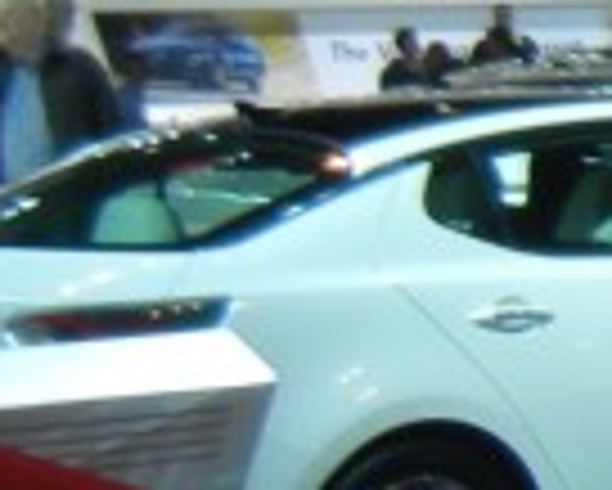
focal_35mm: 220
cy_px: 108
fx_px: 3988
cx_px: 1638
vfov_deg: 7.0
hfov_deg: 7.9
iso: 190
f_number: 3.5
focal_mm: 5.4
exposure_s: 1/54.6
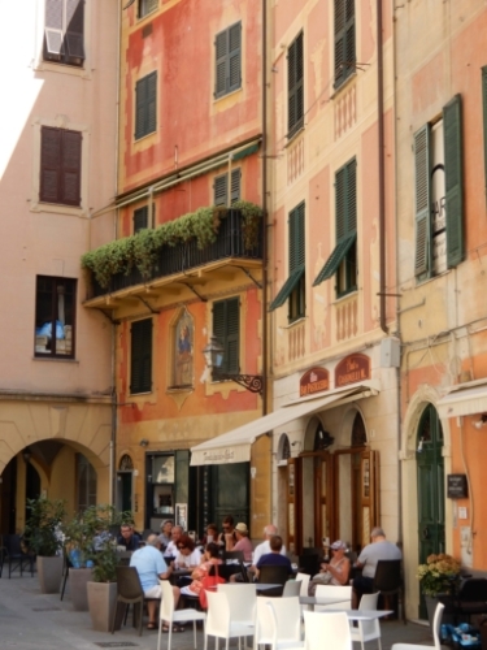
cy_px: 325
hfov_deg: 22.6
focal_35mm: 65
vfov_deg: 29.8
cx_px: 244
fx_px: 1219
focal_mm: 11.6
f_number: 4.5
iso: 80
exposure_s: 1/100
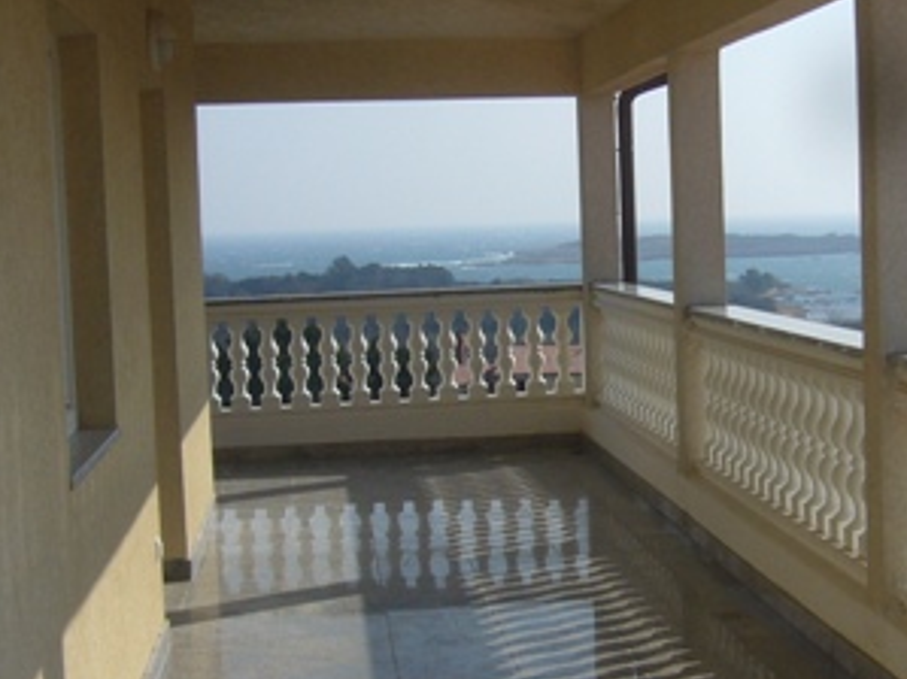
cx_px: 628
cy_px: 373
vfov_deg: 19.6
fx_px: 1964
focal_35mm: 75
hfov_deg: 25.8
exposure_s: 1/500
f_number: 5.6
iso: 80
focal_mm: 5.8
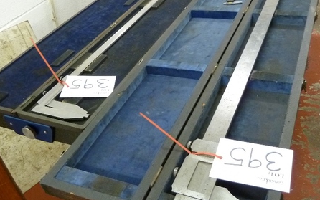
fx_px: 331
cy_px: 94
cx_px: 164
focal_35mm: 38
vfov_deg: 33.6
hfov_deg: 51.5
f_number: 3.3
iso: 400
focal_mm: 4.1
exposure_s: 1/25
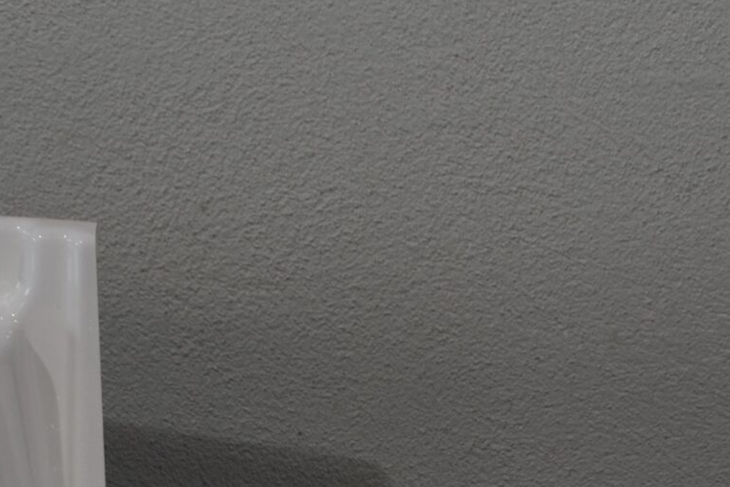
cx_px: 380
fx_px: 2250
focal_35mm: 111
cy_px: 760
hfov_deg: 18.4
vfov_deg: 11.7
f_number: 5.6
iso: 200
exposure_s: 1/160
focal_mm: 22
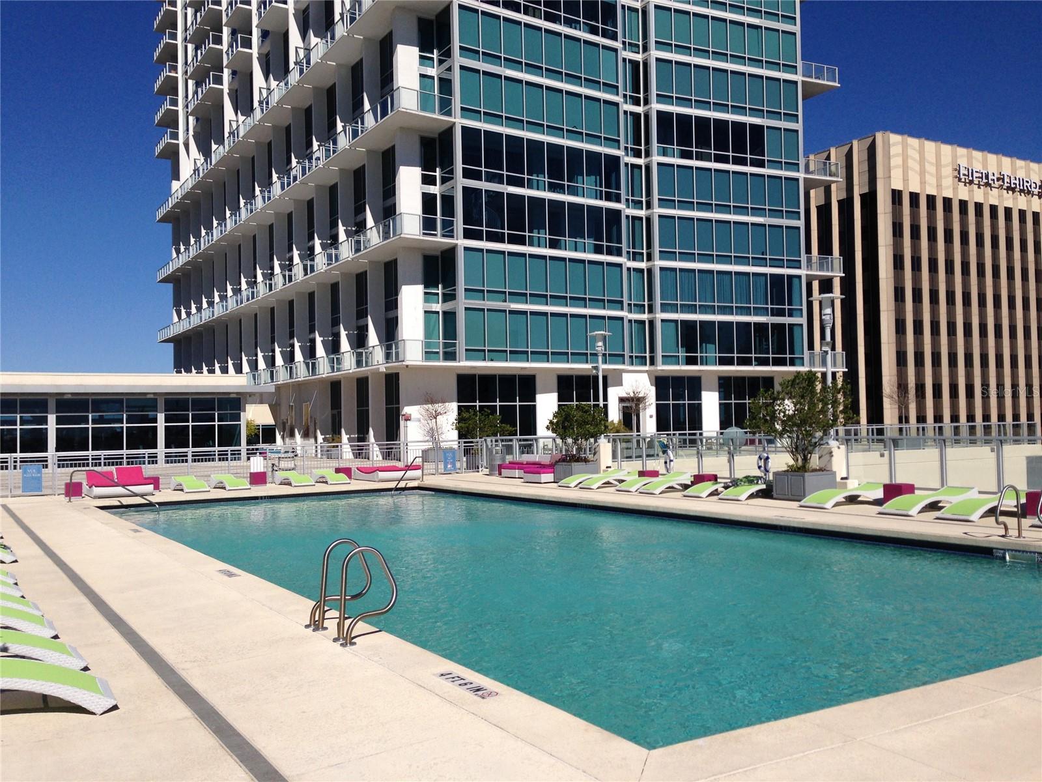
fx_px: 993
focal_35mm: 33
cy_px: 391
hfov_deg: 55.4
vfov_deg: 42.9
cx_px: 521
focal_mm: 4.12
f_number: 2.4
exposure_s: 1/4525
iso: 50
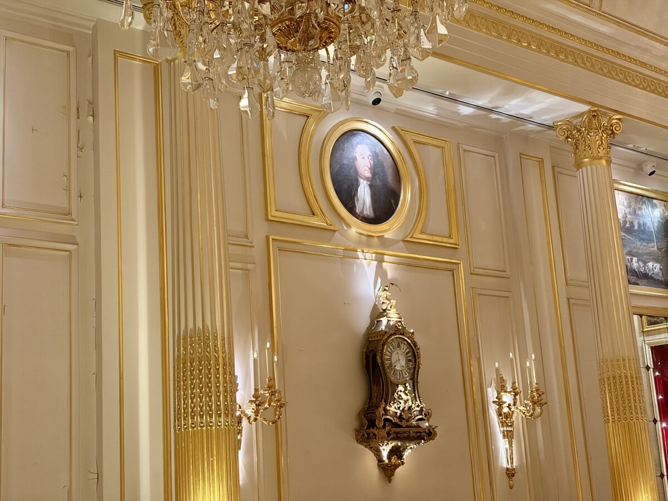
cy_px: 250
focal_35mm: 52
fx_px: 1003
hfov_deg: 36.8
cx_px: 334
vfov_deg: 28.0
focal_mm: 5.96
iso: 250
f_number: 1.6
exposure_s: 1/33
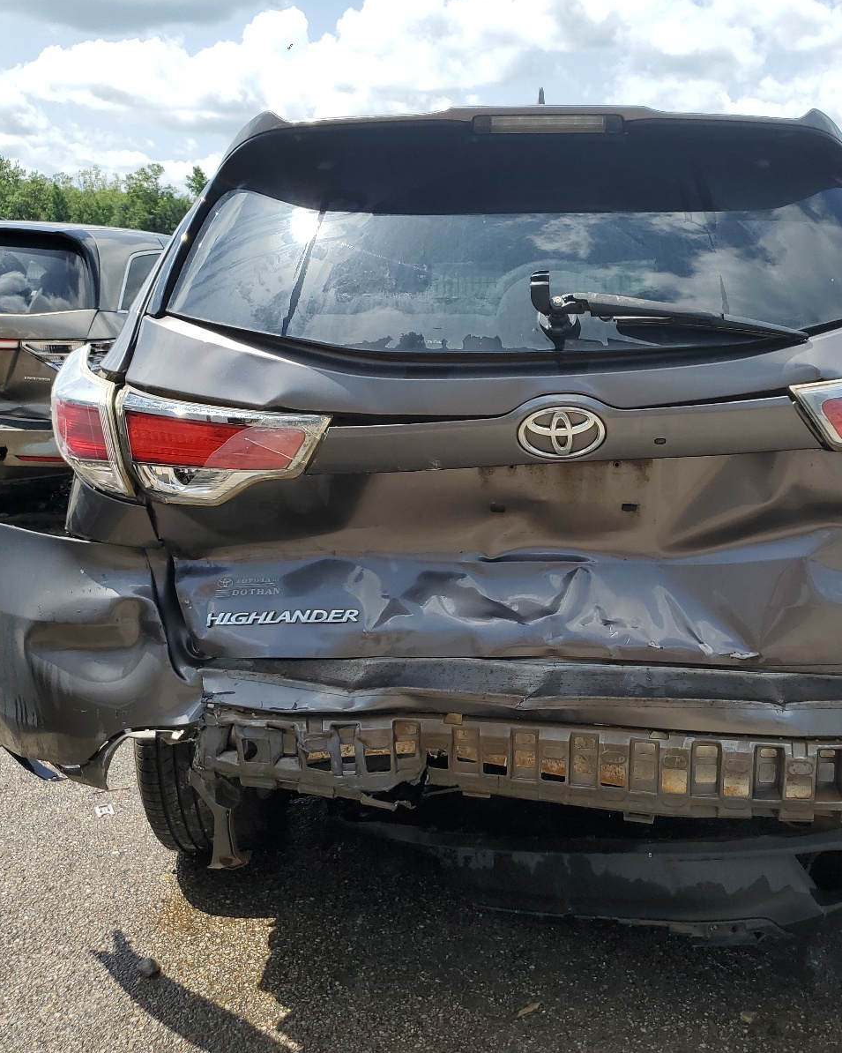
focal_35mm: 34
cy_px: 525
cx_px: 602
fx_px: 1059
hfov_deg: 42.4
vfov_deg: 52.8
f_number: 1.5
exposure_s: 1/2500
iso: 50
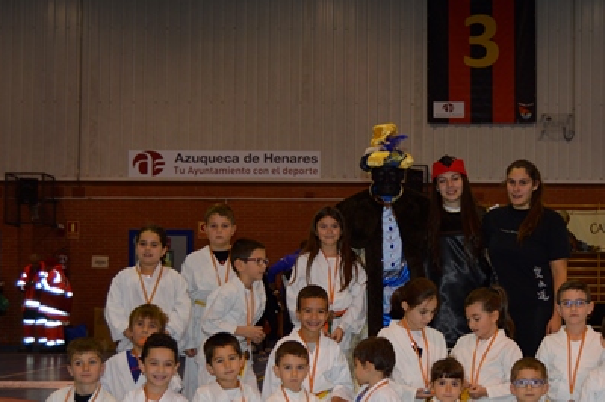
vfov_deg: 18.8
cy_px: 284
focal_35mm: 72
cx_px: 437
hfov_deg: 27.8
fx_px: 1209
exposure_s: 1/60
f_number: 4.2
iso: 400
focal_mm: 30
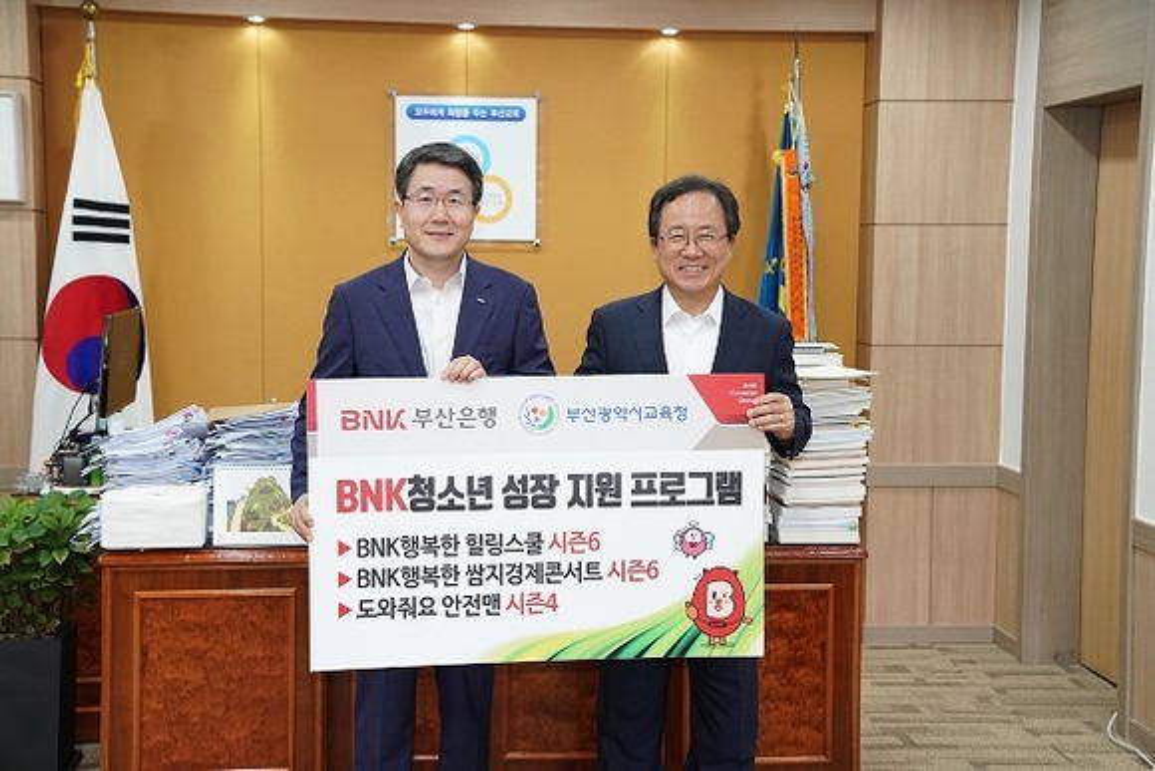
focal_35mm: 50
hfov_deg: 39.6
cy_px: 386
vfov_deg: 27.0
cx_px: 578
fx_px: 1604
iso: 3200
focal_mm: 50
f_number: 5.6
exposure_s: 1/250
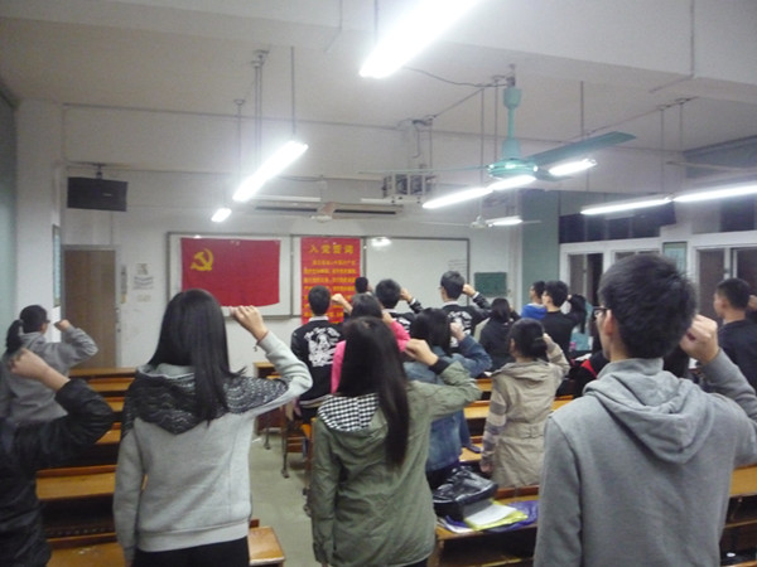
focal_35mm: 30
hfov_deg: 60.0
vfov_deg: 46.8
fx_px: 656
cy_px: 284
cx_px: 378
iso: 800
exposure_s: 1/40
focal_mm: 5.2
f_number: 3.3
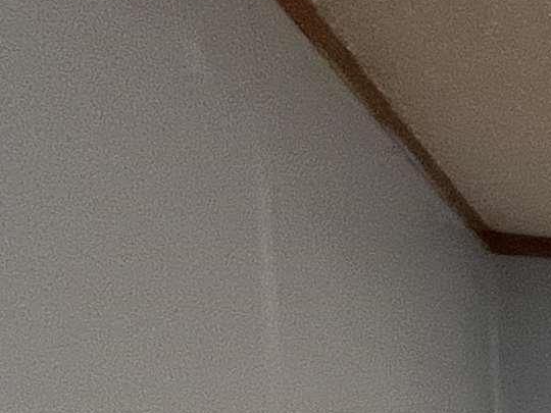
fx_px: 1178
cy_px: 670
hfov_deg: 14.3
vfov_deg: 17.3
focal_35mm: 74
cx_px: 1388
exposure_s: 1/60
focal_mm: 1.57
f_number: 1.8
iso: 200
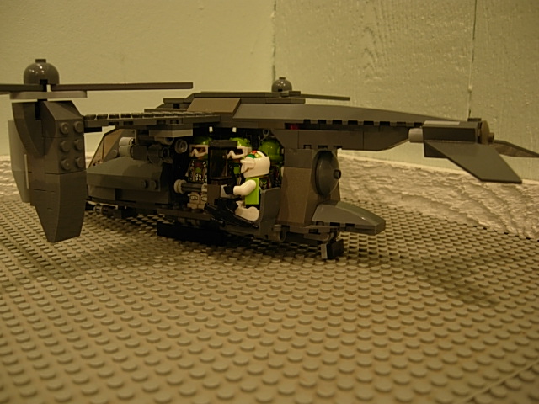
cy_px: 202
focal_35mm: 36
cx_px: 270
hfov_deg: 51.4
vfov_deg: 39.7
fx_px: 561
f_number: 2.7
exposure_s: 1/4
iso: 84
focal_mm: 7.5
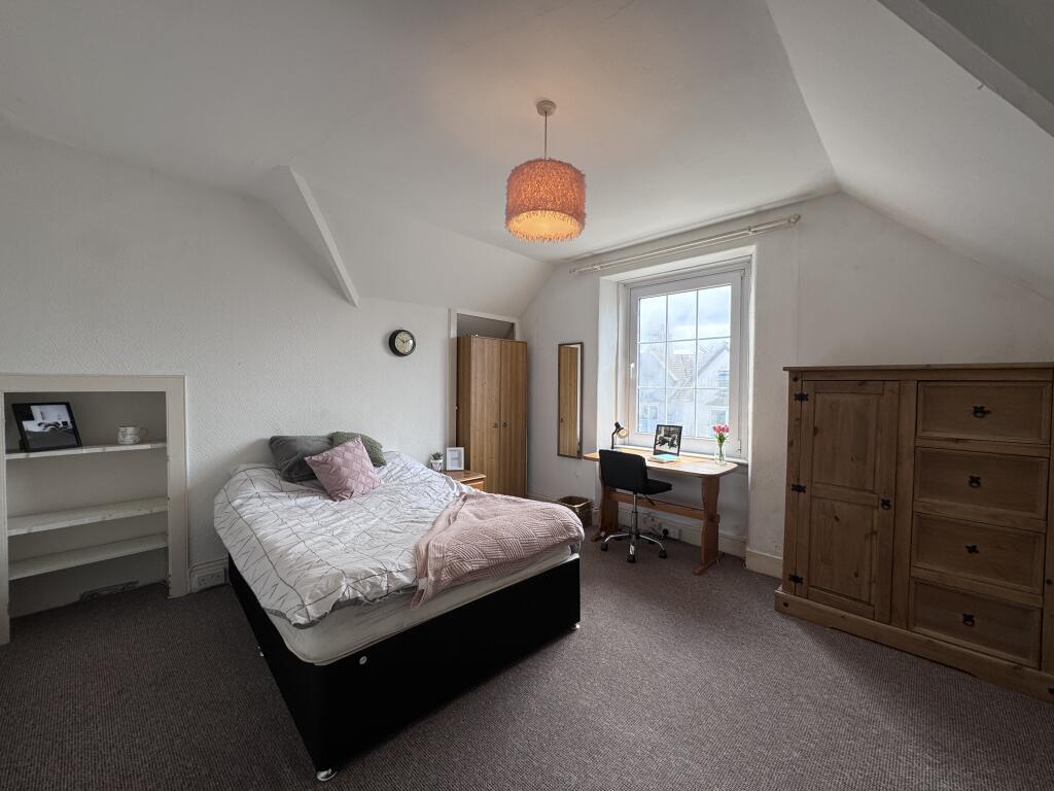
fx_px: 426
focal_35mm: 14
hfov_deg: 102.1
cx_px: 527
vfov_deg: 85.7
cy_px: 396
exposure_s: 1/135
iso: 40
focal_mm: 2.22
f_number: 2.2
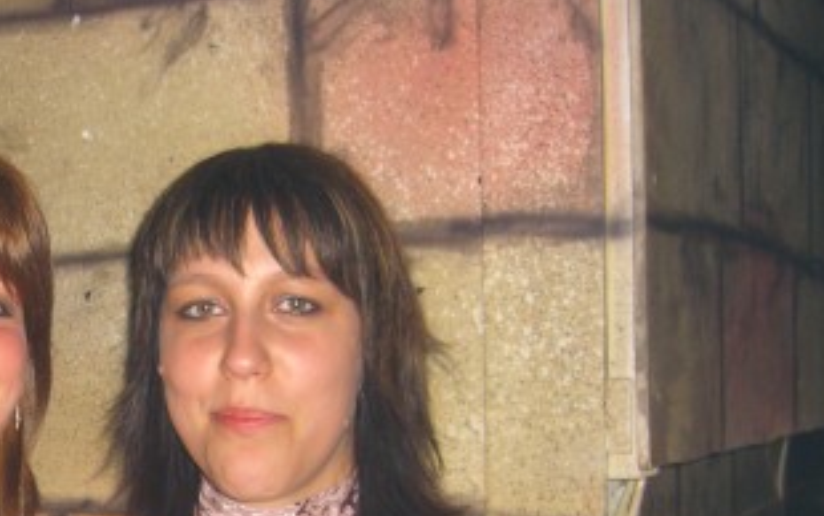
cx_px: 72
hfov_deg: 25.6
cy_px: 553
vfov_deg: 16.3
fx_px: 1752
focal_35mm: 78
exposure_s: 1/60
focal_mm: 7.9
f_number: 2.8
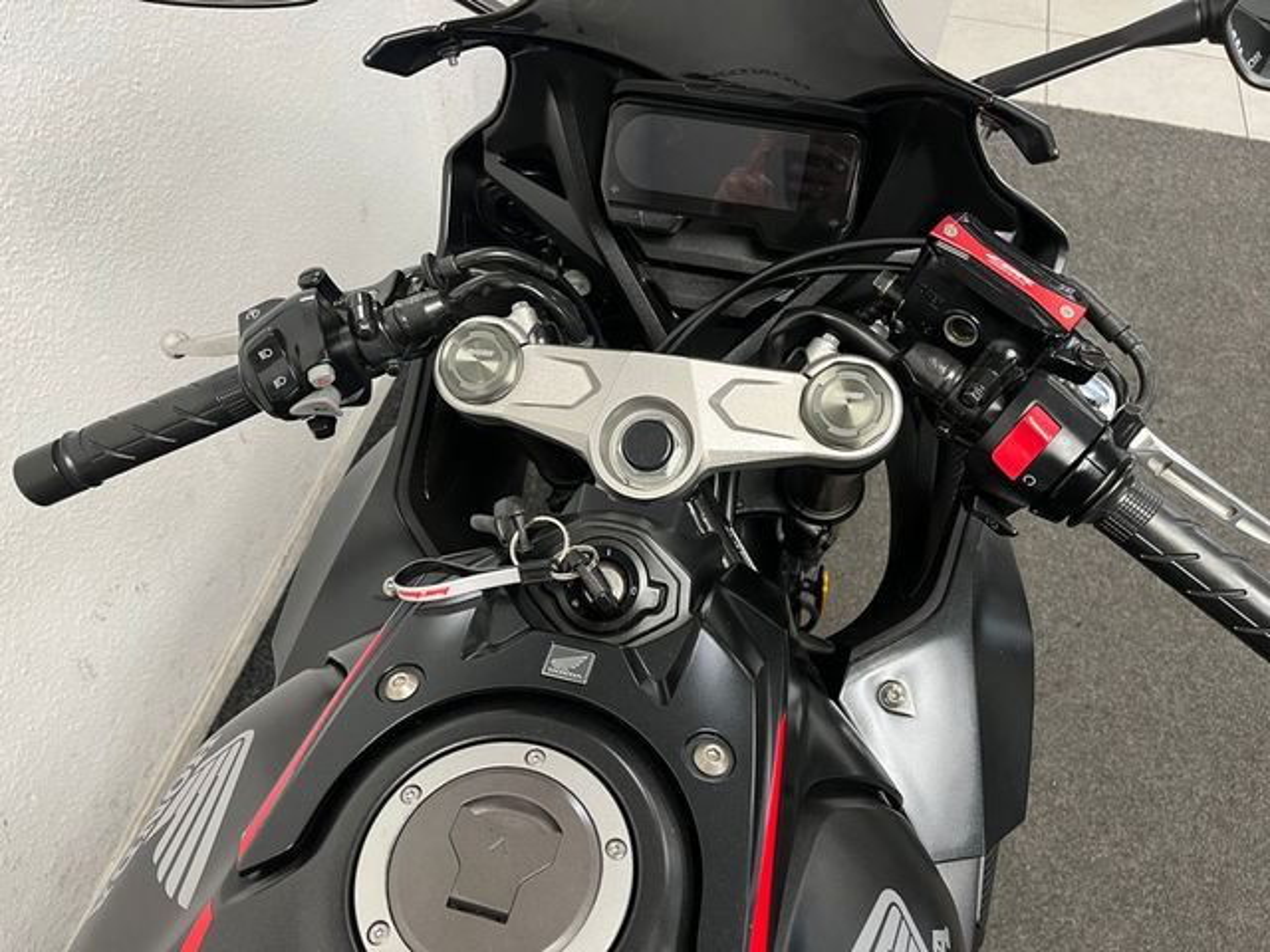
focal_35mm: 26
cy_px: 476
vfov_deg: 53.1
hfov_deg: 67.3
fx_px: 954
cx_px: 635
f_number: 1.6
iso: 200
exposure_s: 1/50
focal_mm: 5.1
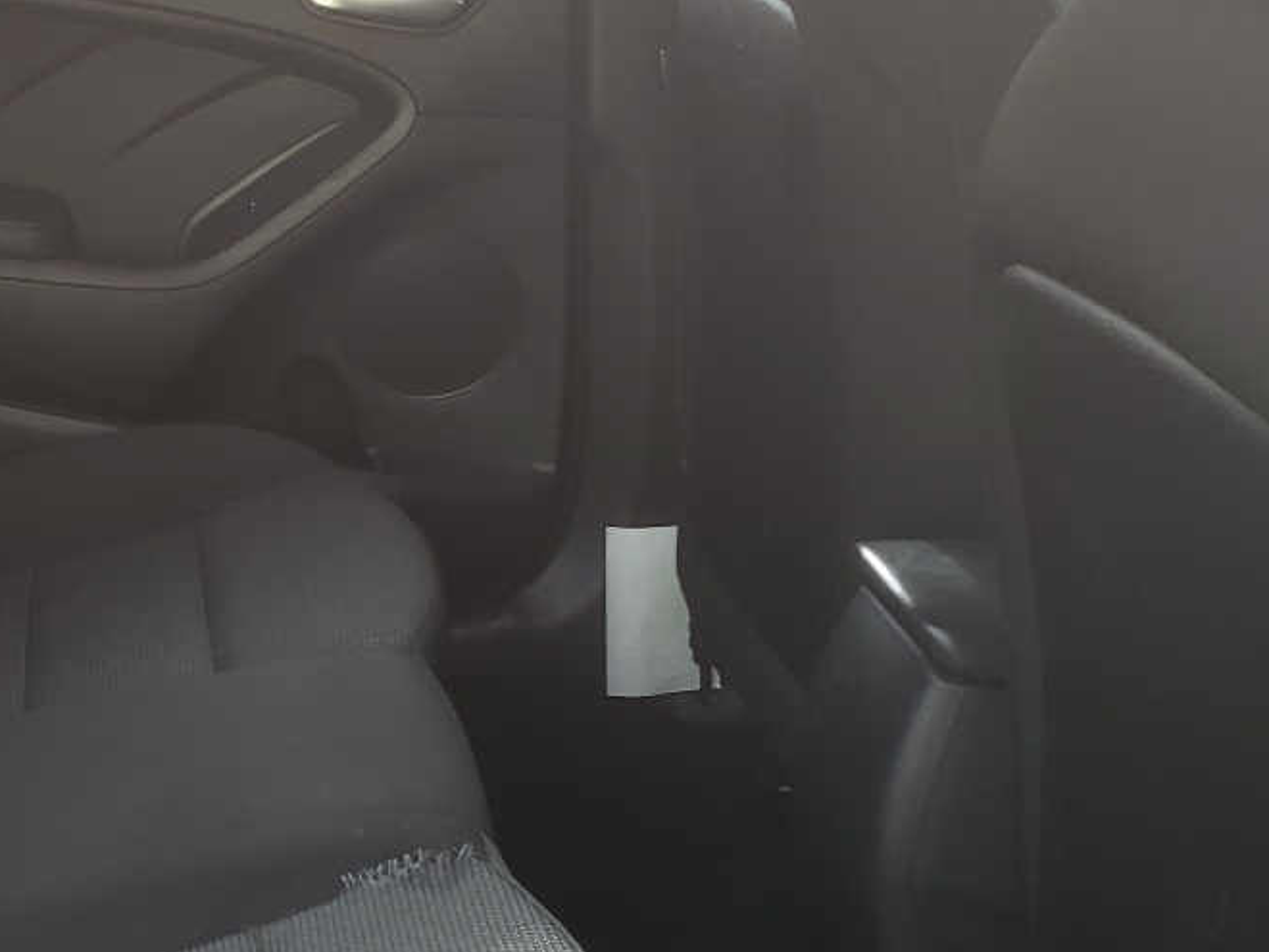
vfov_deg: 23.2
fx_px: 2310
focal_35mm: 63
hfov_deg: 29.2
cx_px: 71
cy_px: 614
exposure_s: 1/100
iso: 58
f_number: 1.5
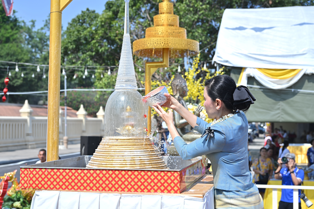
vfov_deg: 27.0
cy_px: 104
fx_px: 436
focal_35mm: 50
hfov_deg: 39.6
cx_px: 157
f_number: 4
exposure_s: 1/640
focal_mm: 50
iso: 50
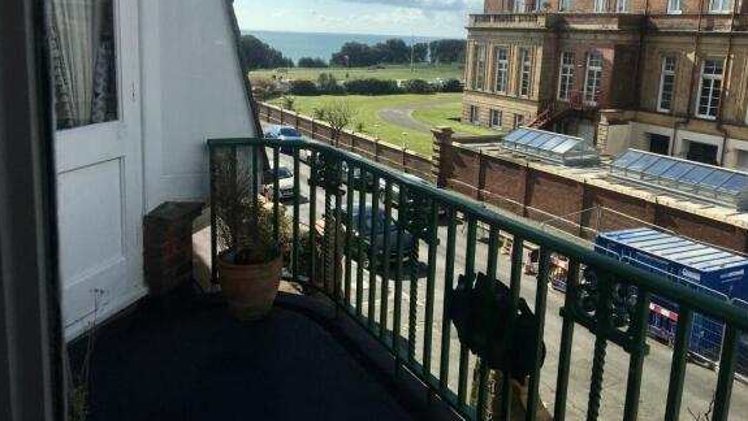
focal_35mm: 32
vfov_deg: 36.5
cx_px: 373
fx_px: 635
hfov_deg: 61.0
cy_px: 155
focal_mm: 4.15
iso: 25
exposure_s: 1/1479
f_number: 2.2
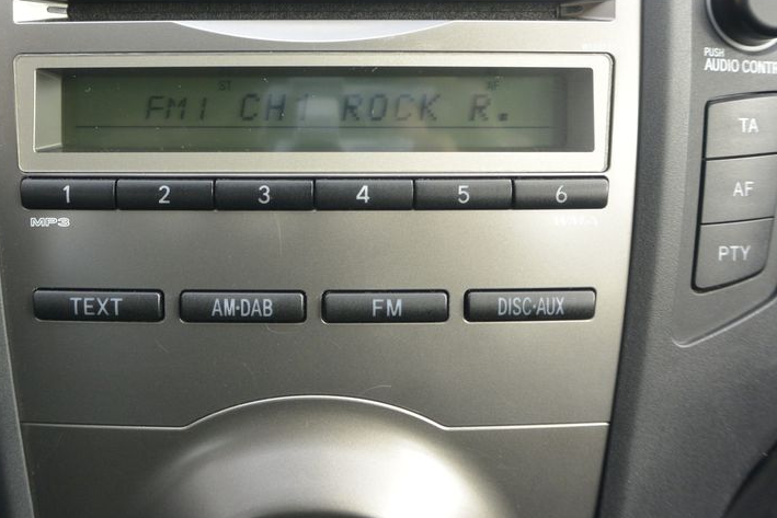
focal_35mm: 39
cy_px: 149
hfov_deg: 49.3
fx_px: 842
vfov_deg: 33.7
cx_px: 321
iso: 200
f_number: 3.5
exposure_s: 1/160
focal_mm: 10
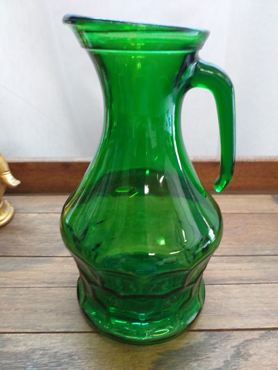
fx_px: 278
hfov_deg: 53.1
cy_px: 185
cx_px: 139
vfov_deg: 67.3
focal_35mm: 26
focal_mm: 3.6
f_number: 1.9
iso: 320
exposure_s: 1/25
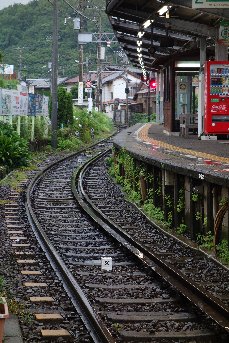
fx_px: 954
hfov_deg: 13.7
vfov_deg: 20.4
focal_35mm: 100
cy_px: 172
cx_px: 114
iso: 400
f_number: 4.9
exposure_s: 1/40
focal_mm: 37.1
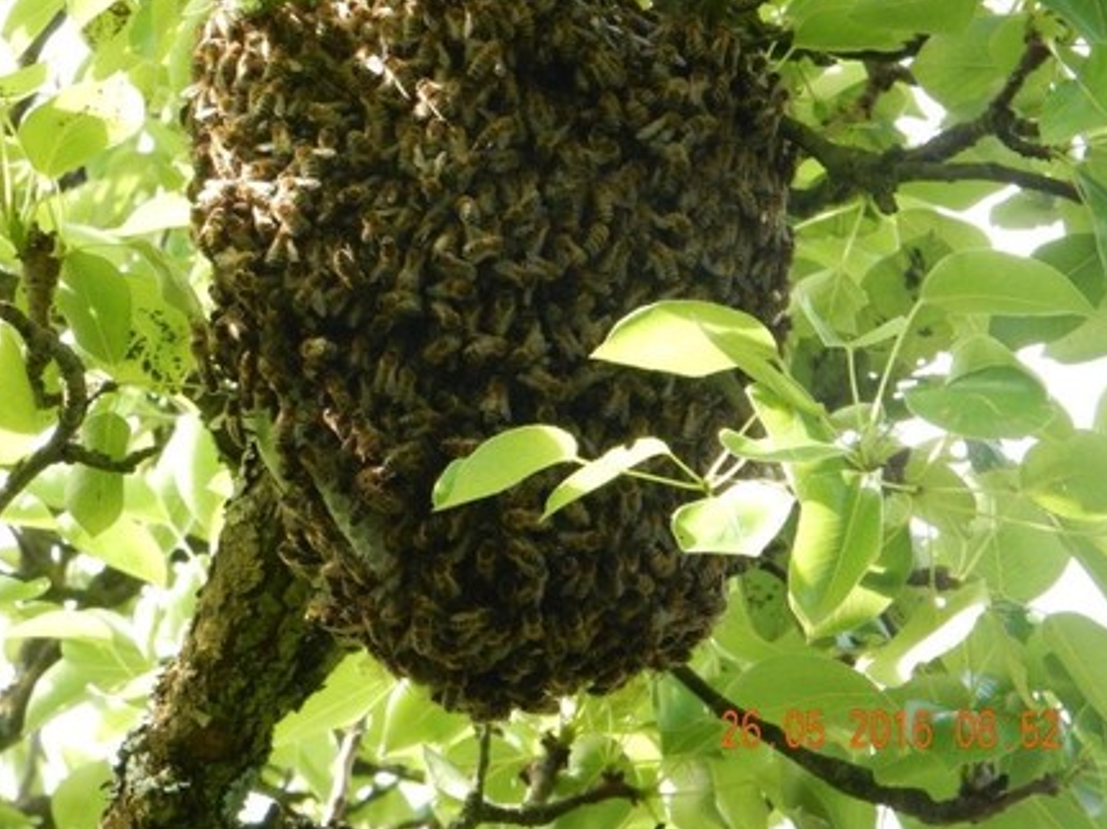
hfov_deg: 12.1
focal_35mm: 163
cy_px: 272
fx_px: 5211
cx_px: 424
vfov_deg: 9.1
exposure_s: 1/50
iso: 125
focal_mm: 20.9
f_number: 5.6
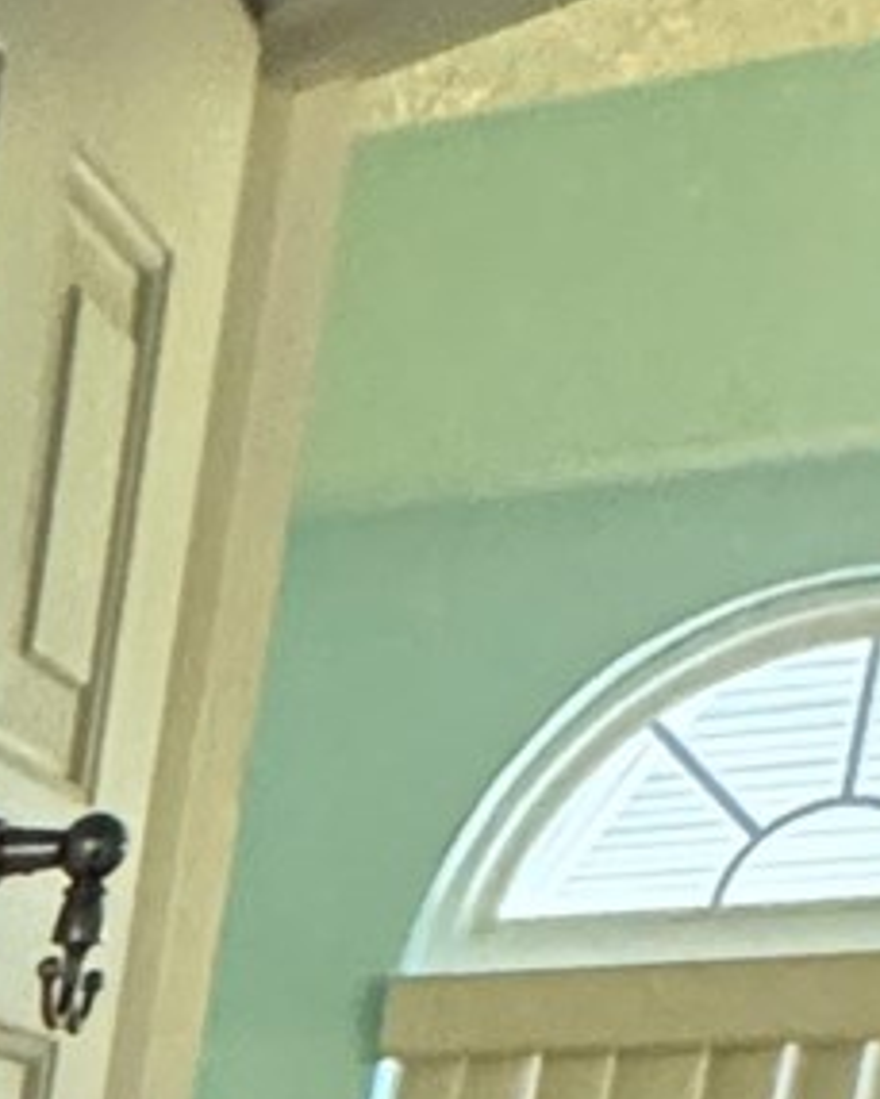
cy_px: 2502
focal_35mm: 110
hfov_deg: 10.7
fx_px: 3579
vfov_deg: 13.6
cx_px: -1591
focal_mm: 2.22
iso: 1000
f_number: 2.2
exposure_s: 1/60
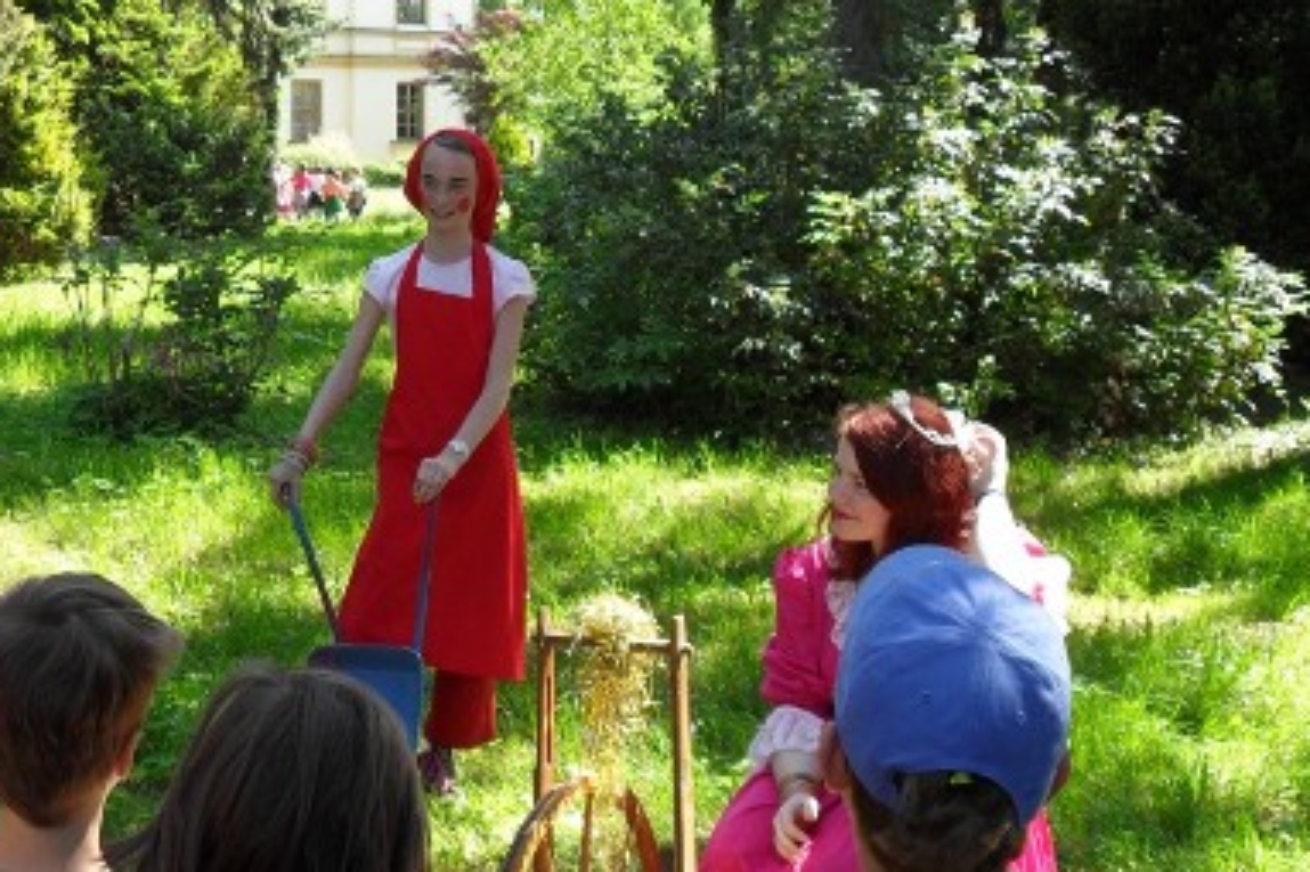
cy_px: 386
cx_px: 428
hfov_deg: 34.7
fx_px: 2073
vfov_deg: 23.7
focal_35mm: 57
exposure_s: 1/250
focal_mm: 6.2
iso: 100
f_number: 2.8
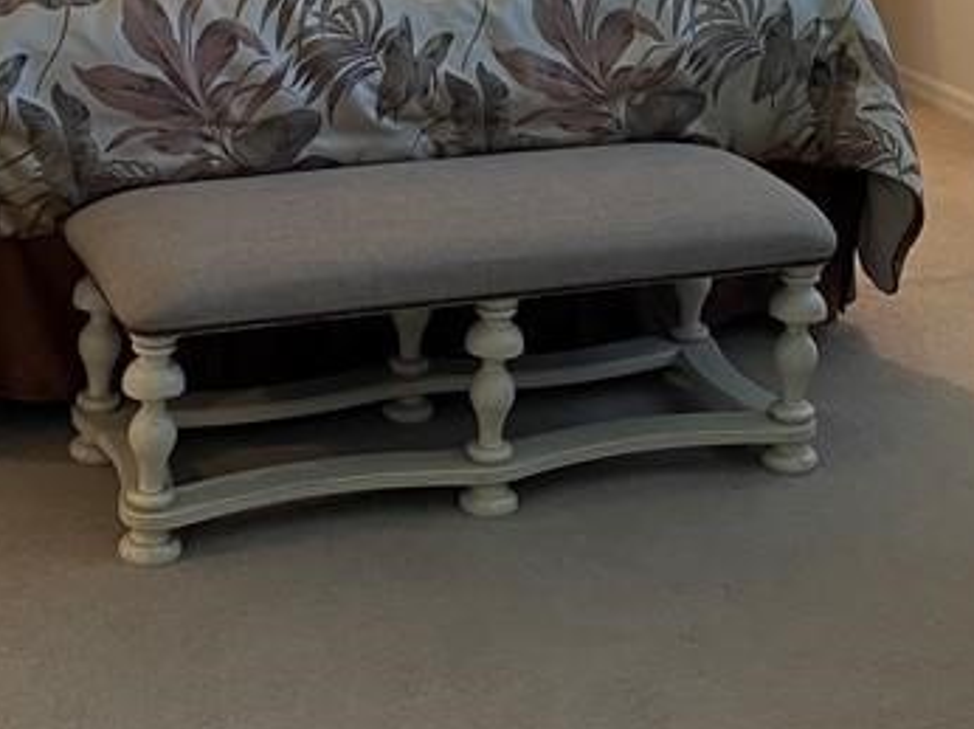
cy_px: -96
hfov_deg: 25.3
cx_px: 428
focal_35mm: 77
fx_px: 2165
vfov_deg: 18.3
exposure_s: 1/60
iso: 100
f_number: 1.6
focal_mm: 4.2
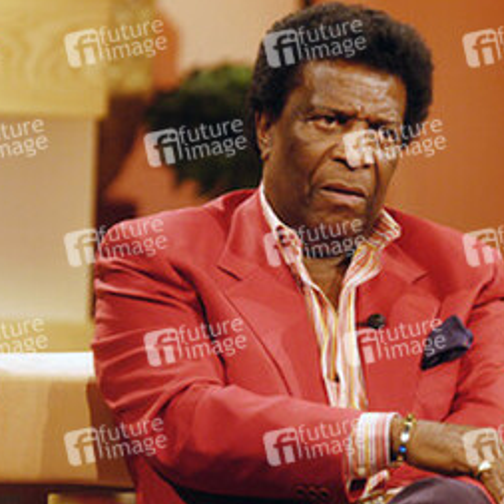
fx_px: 5415
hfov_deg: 5.3
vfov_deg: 5.3
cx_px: 342
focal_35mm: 329
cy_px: 293
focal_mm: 145
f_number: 3.3
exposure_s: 1/125
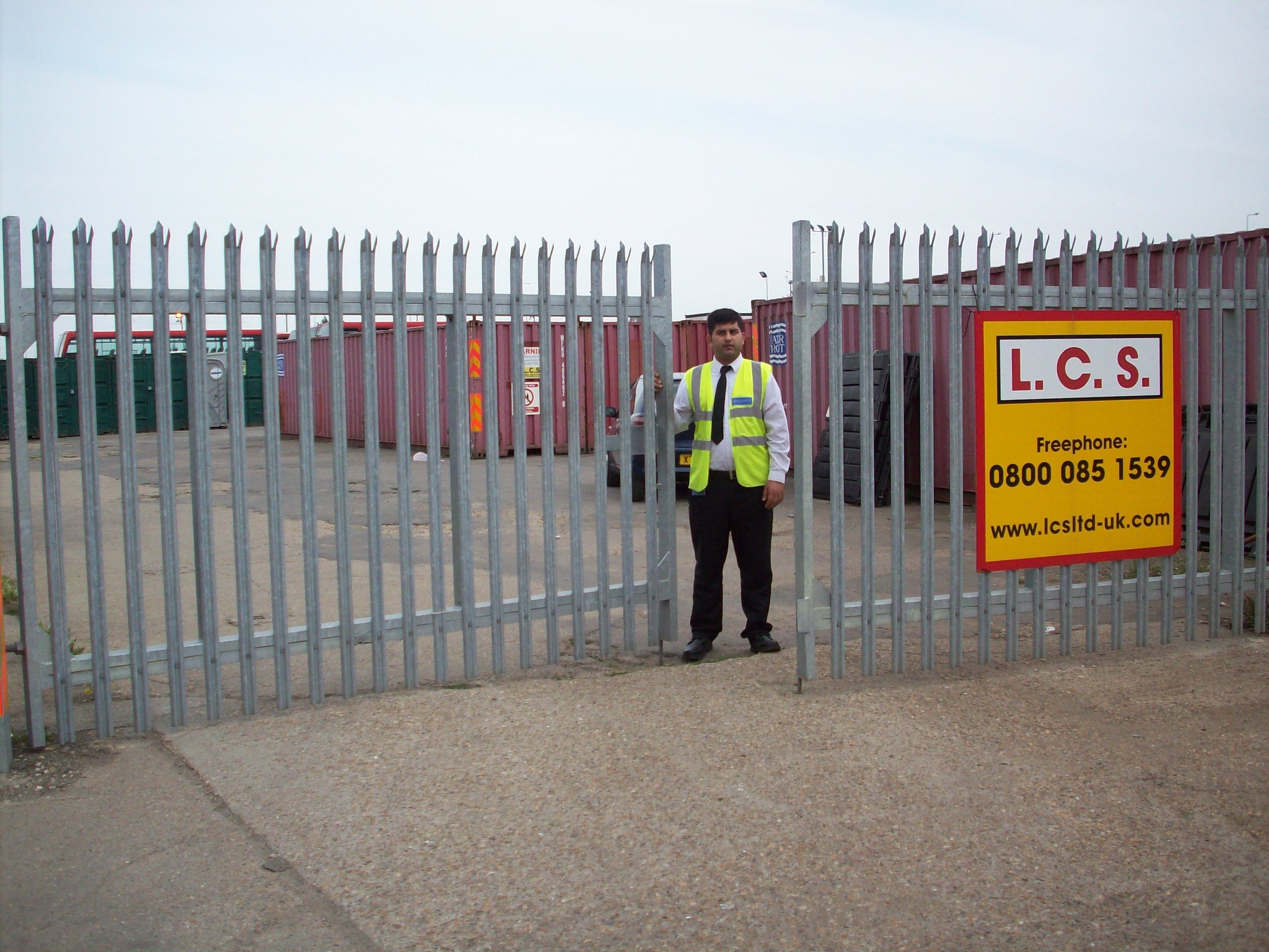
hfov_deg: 50.1
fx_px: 1356
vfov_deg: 38.7
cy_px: 476
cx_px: 634
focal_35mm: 37
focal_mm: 6.2
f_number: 2.8
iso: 80
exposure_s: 1/342
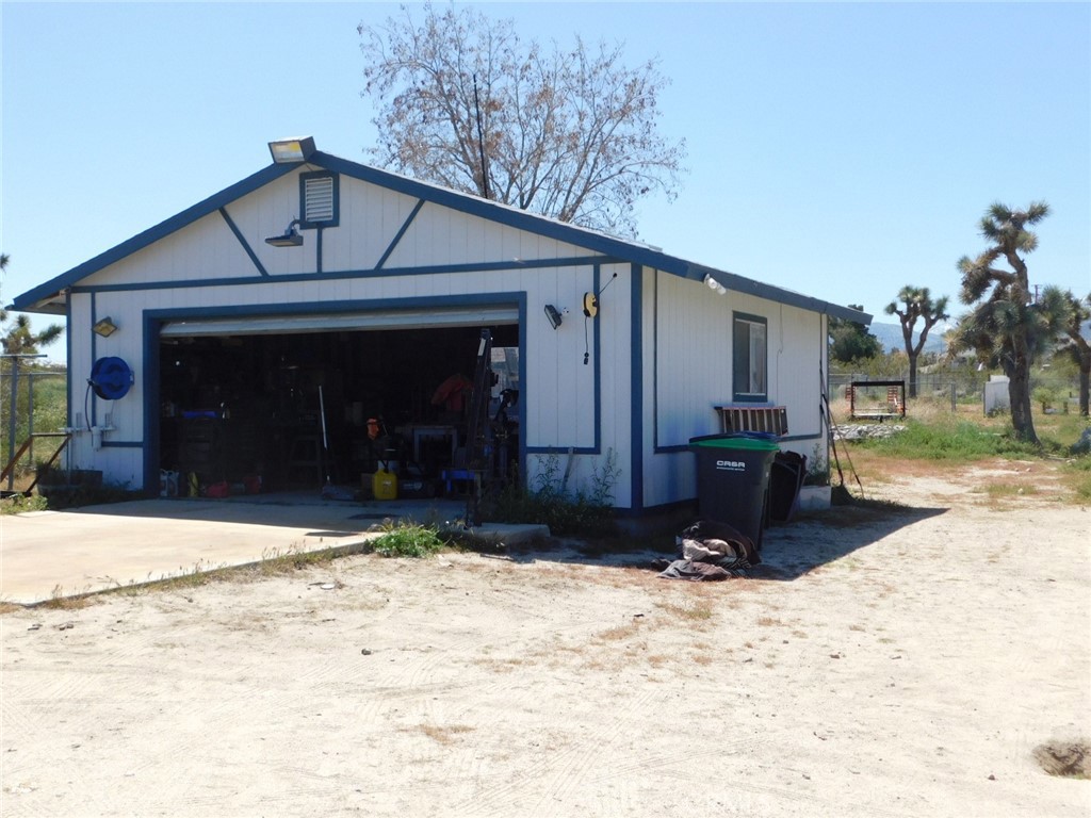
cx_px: 546
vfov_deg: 36.0
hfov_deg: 46.8
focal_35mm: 40
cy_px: 409
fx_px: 1261
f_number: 3.6
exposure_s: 1/1000
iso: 125
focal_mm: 7.1
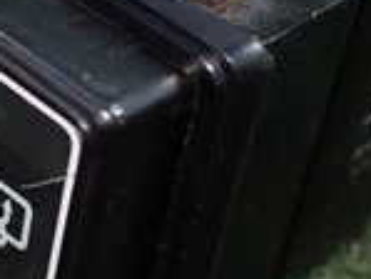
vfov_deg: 12.3
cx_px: 97
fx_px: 1298
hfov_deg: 16.2
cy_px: 167
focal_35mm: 121
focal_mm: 5.4
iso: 640
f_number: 2.3
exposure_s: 1/125
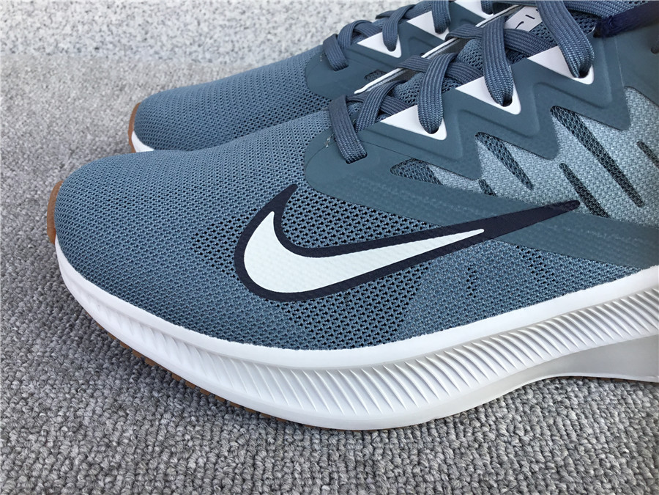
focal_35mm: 31
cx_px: 330
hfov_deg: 58.4
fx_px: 590
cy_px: 248
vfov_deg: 45.4
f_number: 2.4
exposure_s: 1/249
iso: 25
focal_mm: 3.3
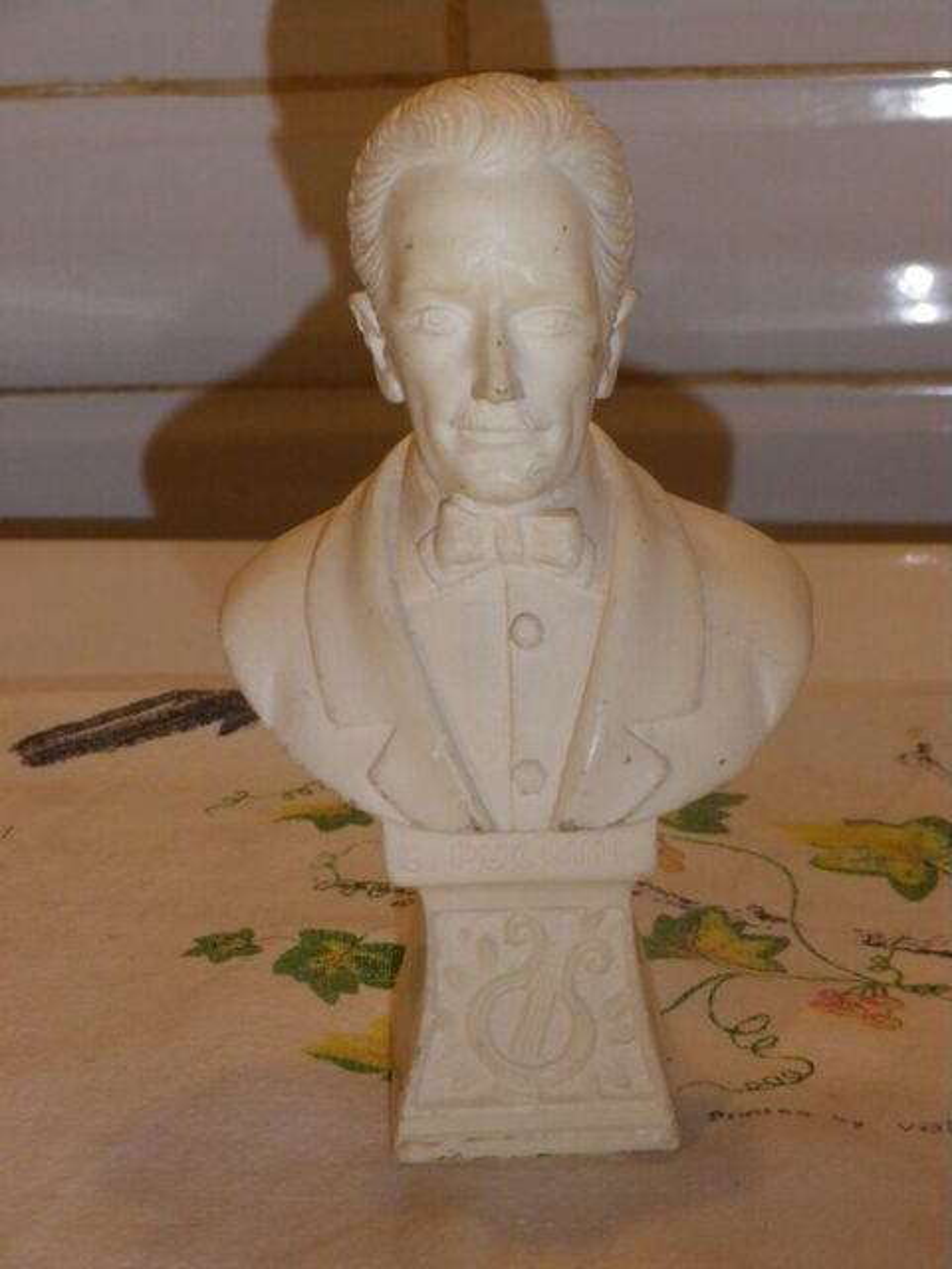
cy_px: 634
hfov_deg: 18.7
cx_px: 476
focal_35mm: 79
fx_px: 2897
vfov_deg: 24.7
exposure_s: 1/80
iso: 400
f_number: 4.8
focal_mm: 14.1
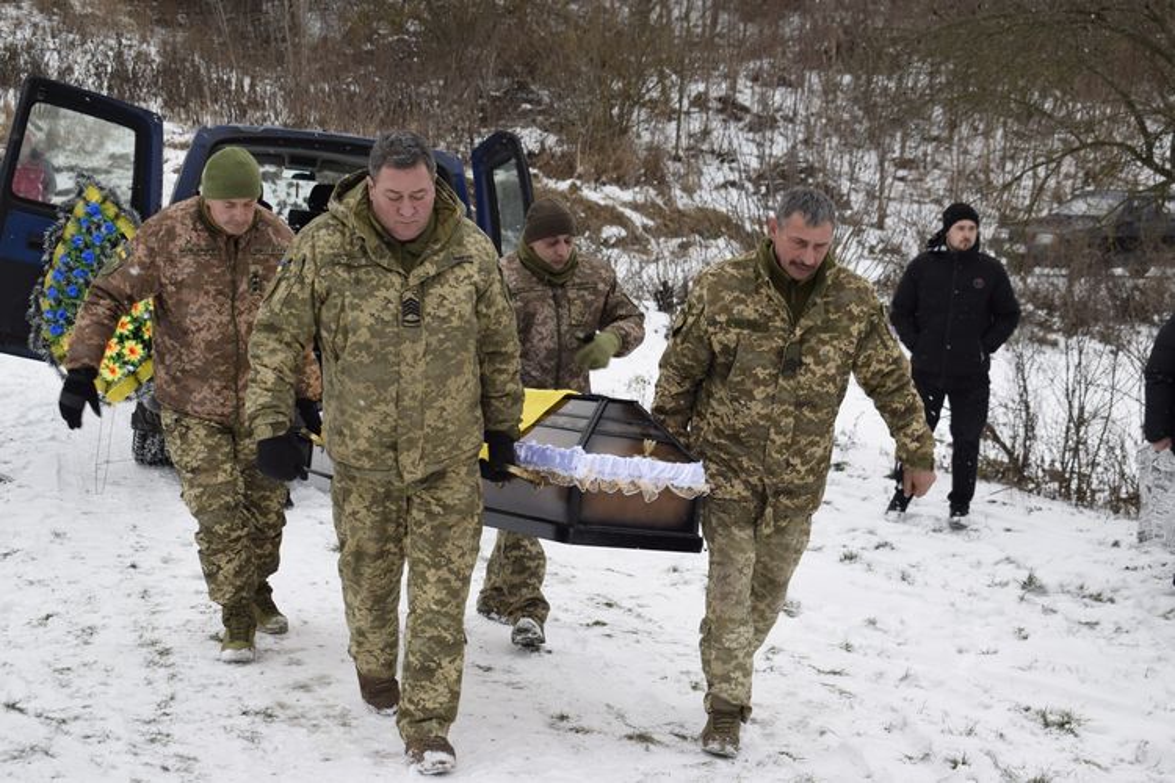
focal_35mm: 57
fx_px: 1860
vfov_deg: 23.8
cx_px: 588
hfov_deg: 35.1
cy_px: 392
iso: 400
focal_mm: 38
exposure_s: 1/160
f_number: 6.3
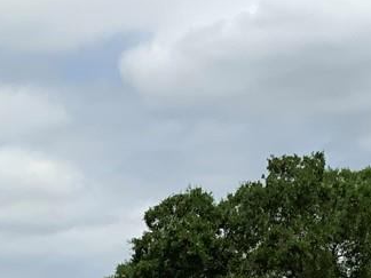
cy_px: 627
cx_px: 140
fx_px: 1533
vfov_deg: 9.4
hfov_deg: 13.8
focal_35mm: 143
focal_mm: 3
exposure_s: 1/3322
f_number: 1.8
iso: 20
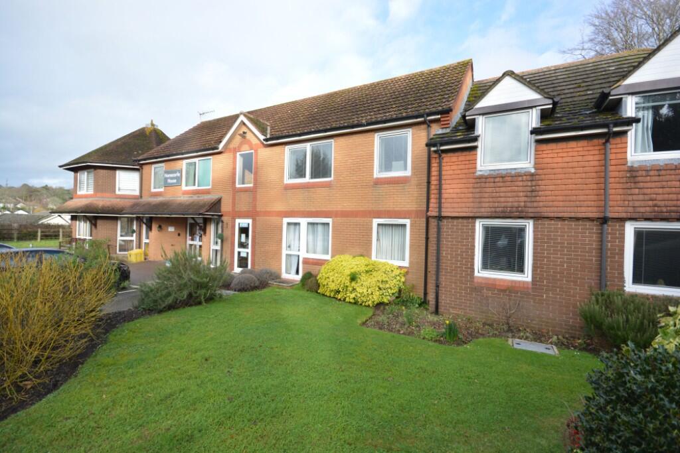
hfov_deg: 100.4
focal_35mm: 15
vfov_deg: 77.3
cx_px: 340
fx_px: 283
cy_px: 226
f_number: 8
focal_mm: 10
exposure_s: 1/250
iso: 400
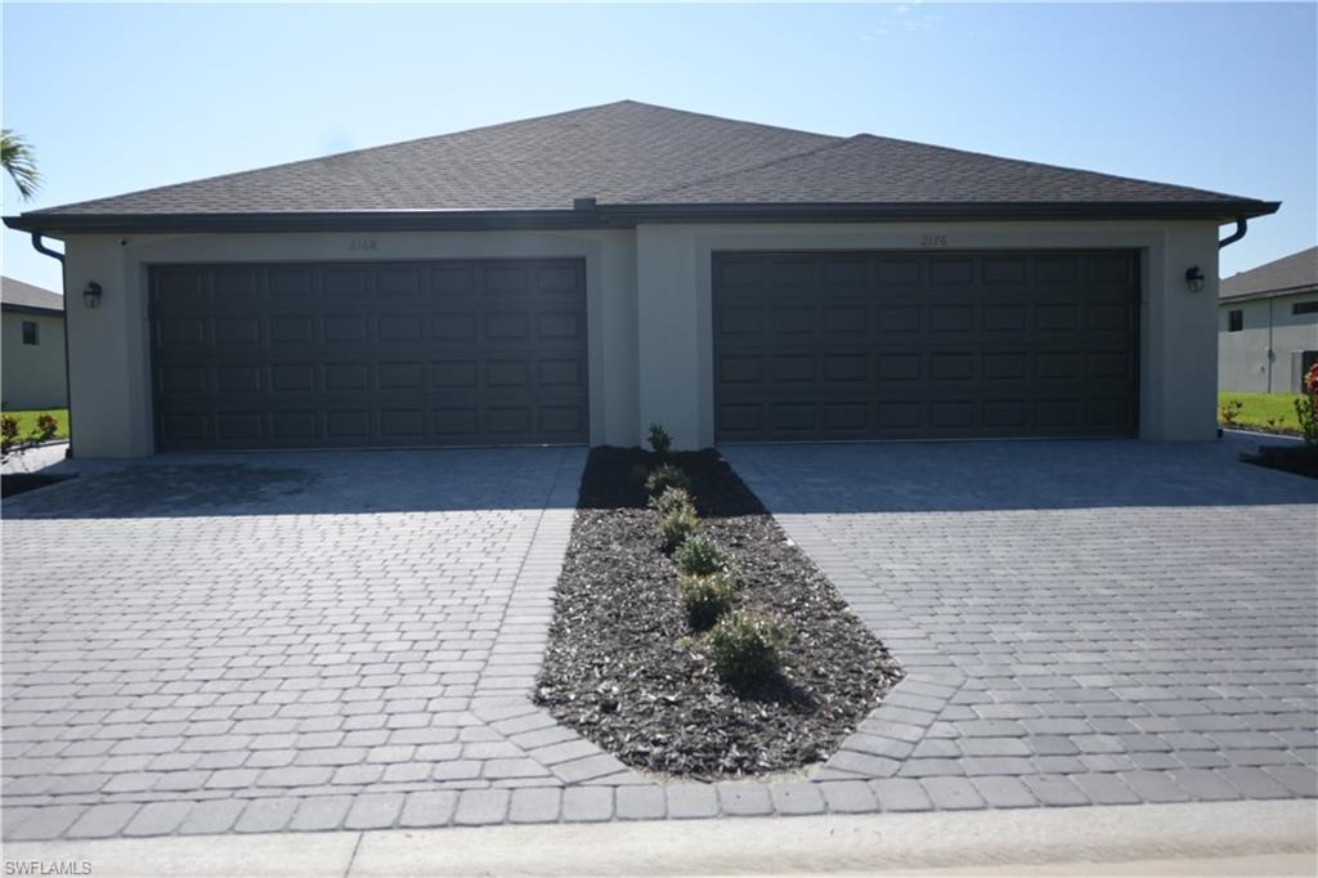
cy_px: 439
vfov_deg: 41.7
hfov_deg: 59.5
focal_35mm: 32
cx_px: 659
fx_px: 1153
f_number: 4
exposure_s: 1/1000
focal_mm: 21
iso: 200
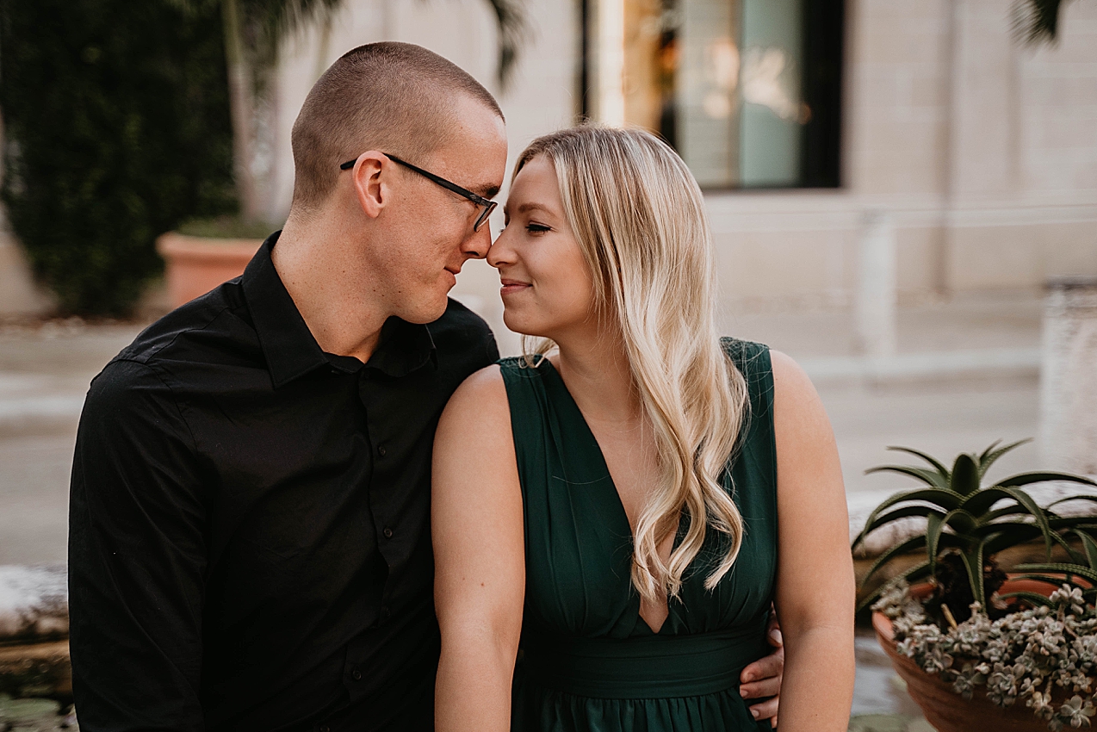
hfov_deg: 30.1
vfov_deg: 20.3
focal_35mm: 67
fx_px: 2042
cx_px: 529
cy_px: 368
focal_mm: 61
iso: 250
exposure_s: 1/250
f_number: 2.8
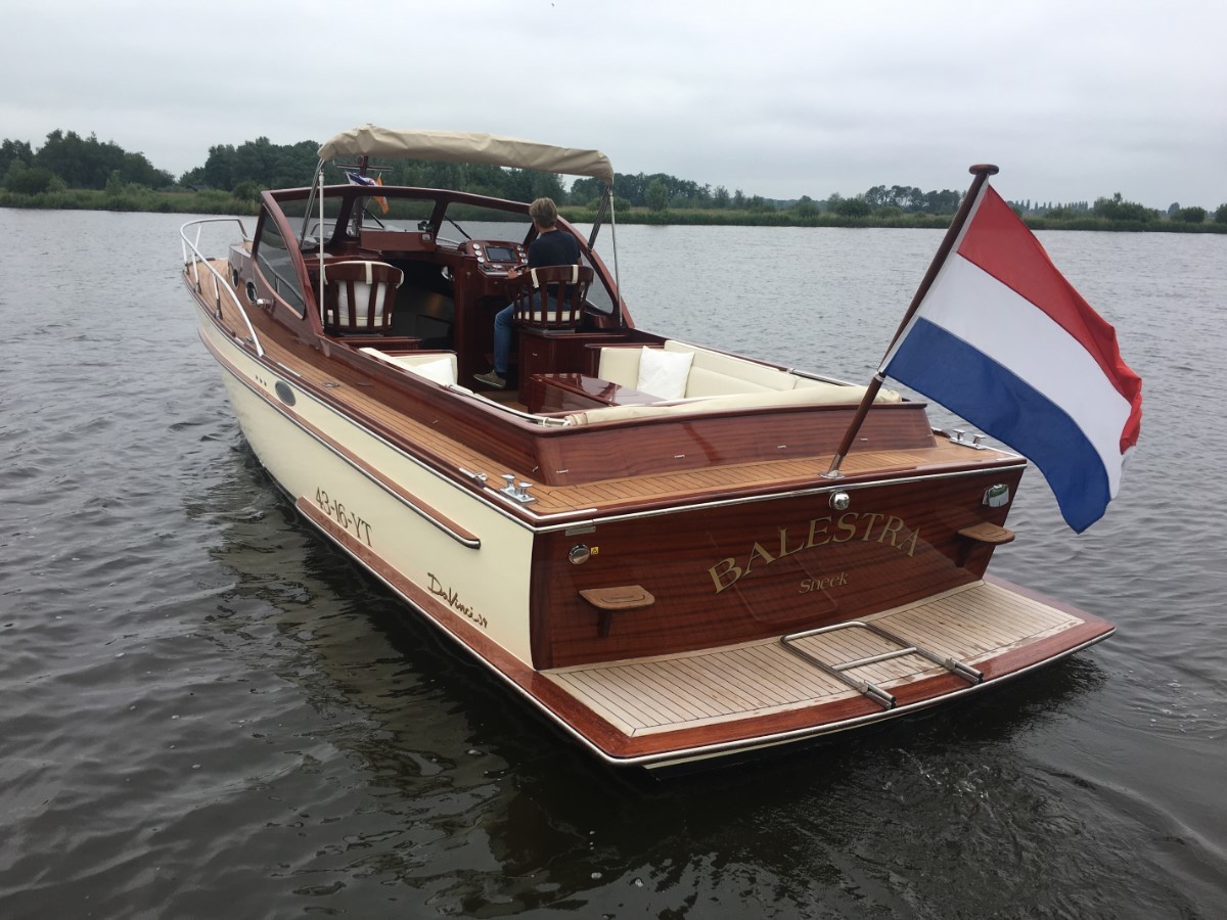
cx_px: 614
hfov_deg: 61.7
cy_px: 460
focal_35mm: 29
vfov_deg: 48.2
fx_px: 1028
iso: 25
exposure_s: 1/549
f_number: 2.2
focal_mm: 4.15
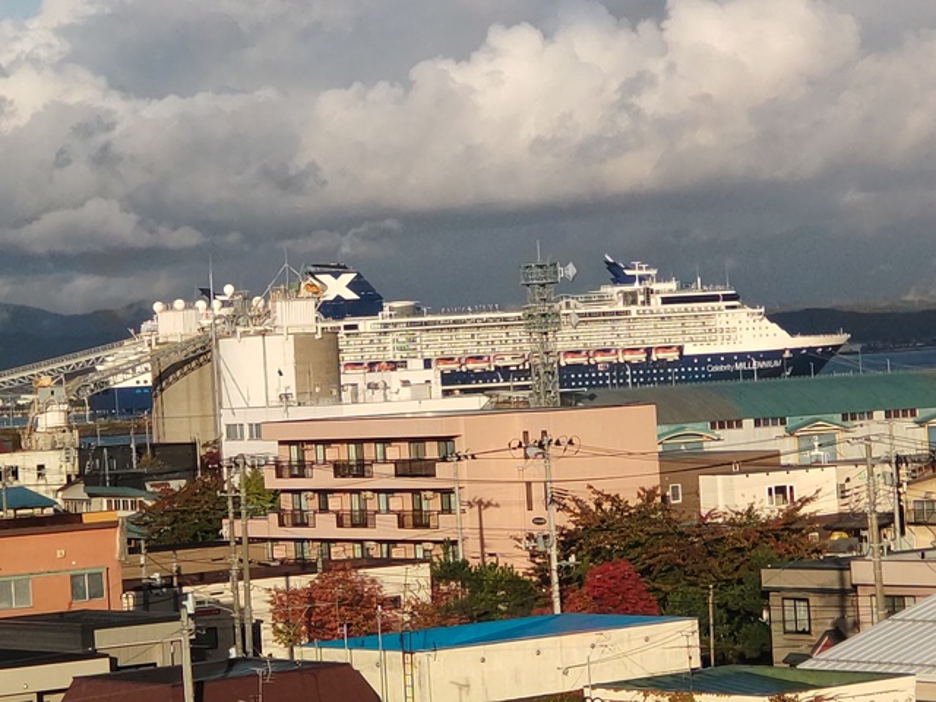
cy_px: 351
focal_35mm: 53
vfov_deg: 27.5
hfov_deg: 36.2
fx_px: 1433
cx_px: 468
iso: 50
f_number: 2.4
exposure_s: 1/553
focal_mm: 5.6
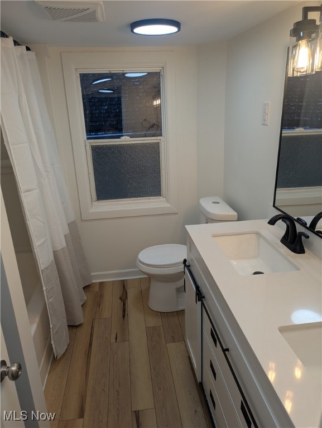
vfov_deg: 69.4
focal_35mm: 25
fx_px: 310
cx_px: 161
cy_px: 214
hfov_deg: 54.9
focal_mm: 5.43
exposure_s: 1/120
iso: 58
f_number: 1.89
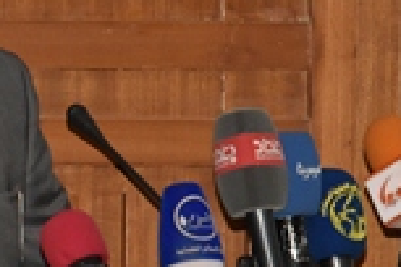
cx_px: -157
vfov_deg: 2.5
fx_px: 6215
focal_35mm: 558
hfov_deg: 3.7
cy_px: 169
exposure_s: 1/250
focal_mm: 190
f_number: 11
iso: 4000
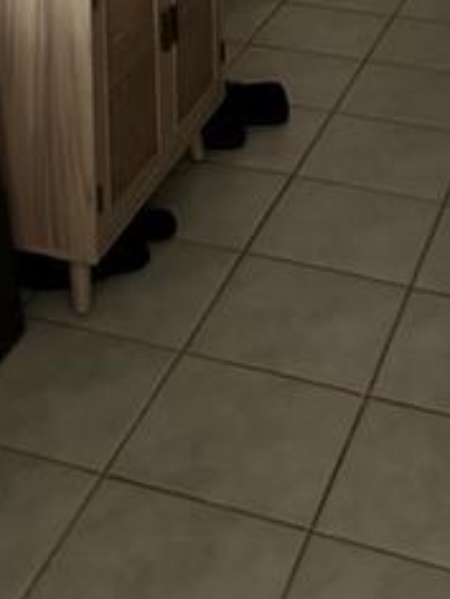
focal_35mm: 78
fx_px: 1352
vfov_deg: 22.5
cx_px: 170
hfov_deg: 18.9
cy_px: -170
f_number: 1.78
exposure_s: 1/30
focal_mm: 6.86
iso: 1000
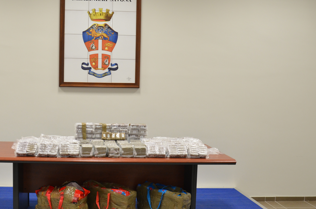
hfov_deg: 45.7
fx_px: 368
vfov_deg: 31.7
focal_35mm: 42
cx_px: 102
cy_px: 114
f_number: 4
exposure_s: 1/60
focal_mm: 18
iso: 560
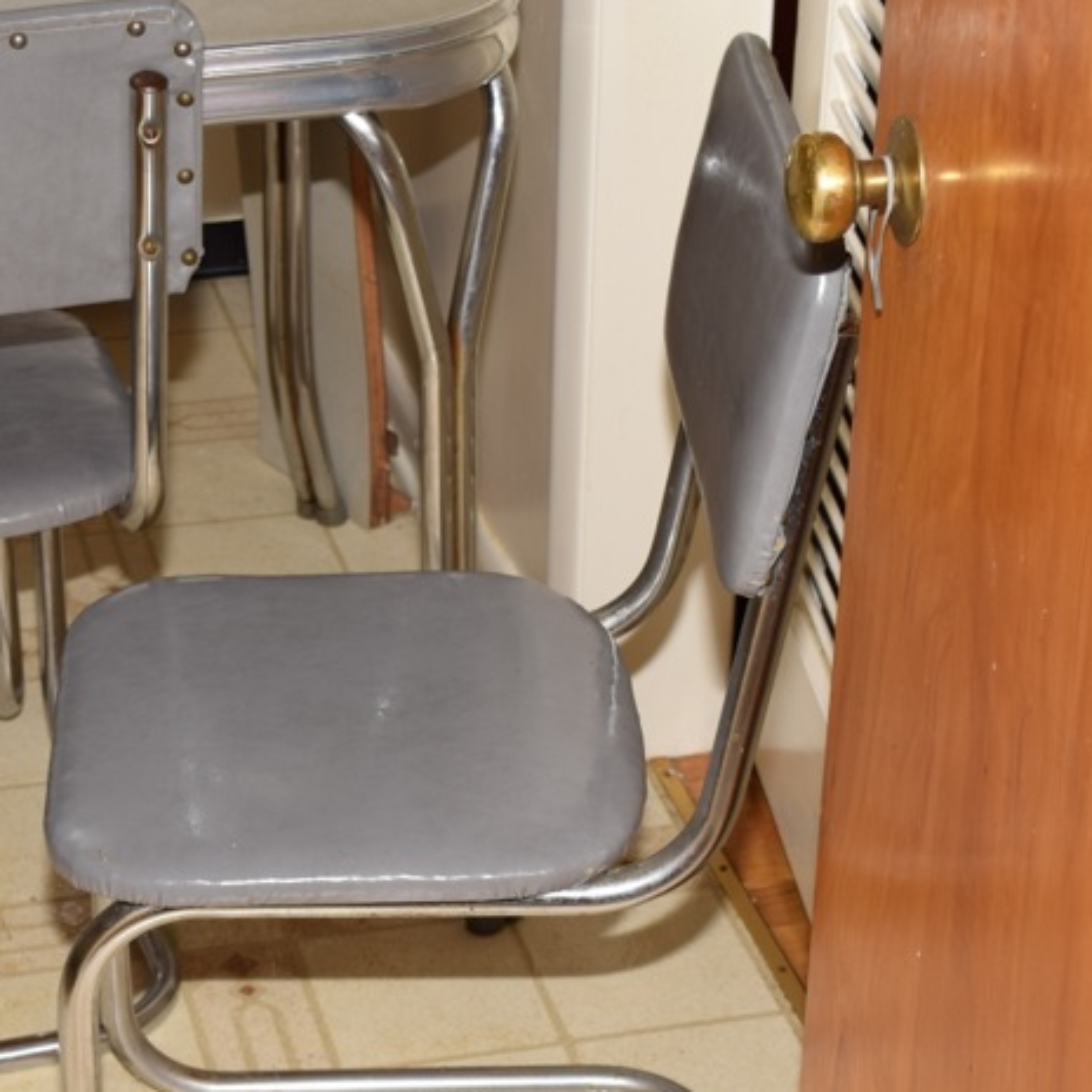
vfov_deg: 19.6
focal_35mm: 88
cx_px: 405
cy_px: 768
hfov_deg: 19.7
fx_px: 3141
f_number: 5.6
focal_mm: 32
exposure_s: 1/100
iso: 100
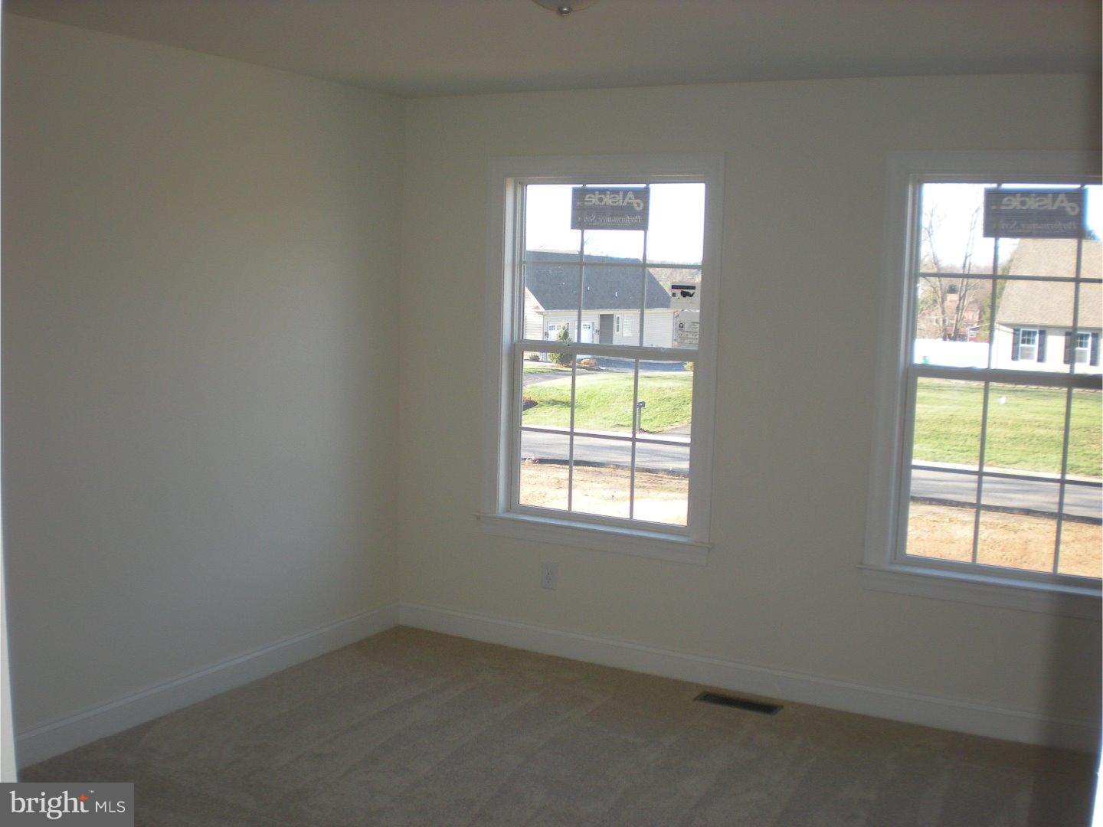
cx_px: 552
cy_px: 414
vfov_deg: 37.7
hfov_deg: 49.0
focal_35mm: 38
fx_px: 1211
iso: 89
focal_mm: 6.3
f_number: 3.1
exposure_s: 1/110
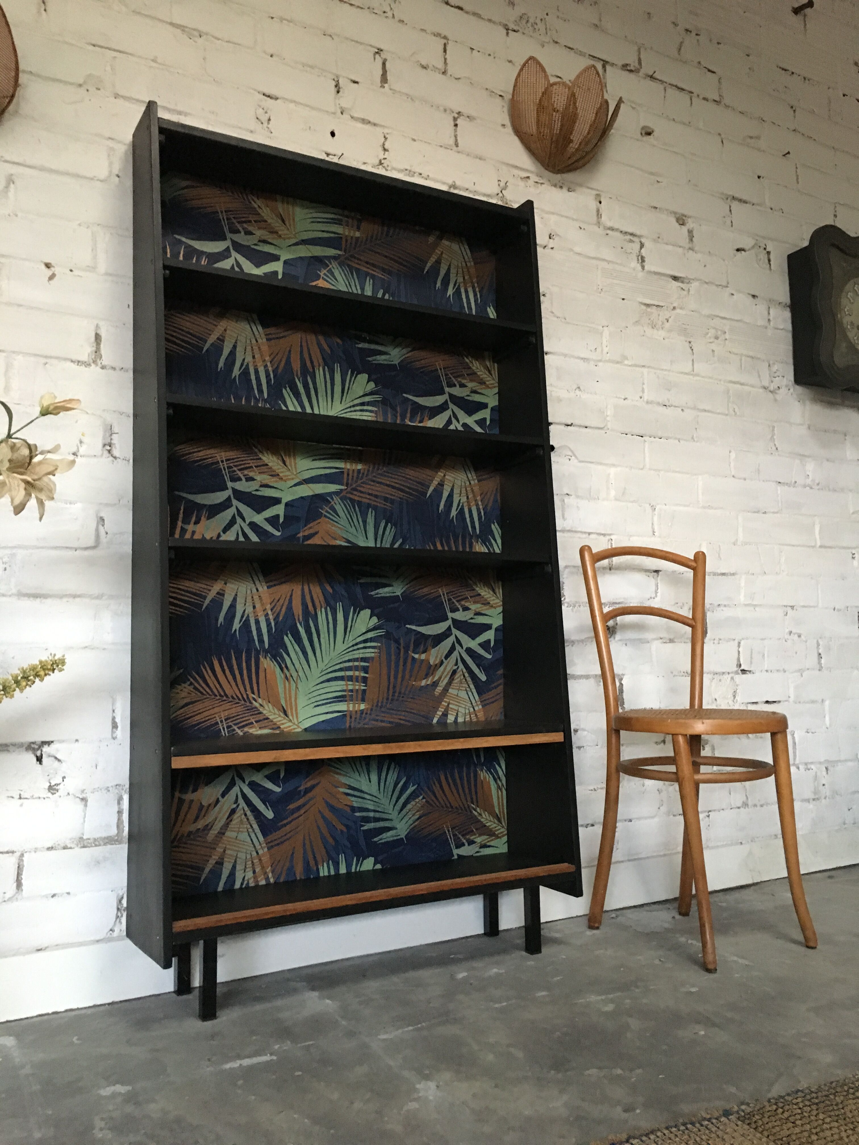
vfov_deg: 61.7
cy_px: 572
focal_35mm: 29
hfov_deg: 48.2
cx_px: 430
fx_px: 960
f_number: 2.2
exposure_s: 1/17
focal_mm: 4.15
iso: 400
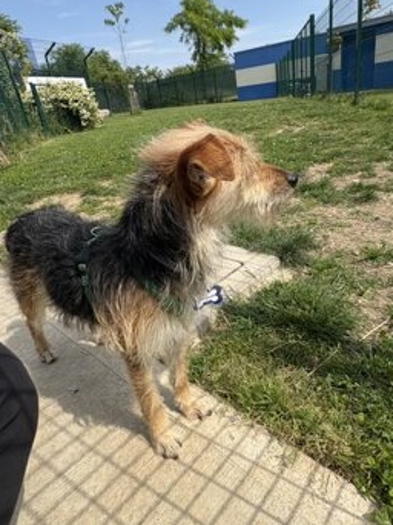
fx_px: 333
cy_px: 246
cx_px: 228
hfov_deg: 60.7
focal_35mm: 22
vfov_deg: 76.3
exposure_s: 1/968
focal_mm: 2.22
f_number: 2.2
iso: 50
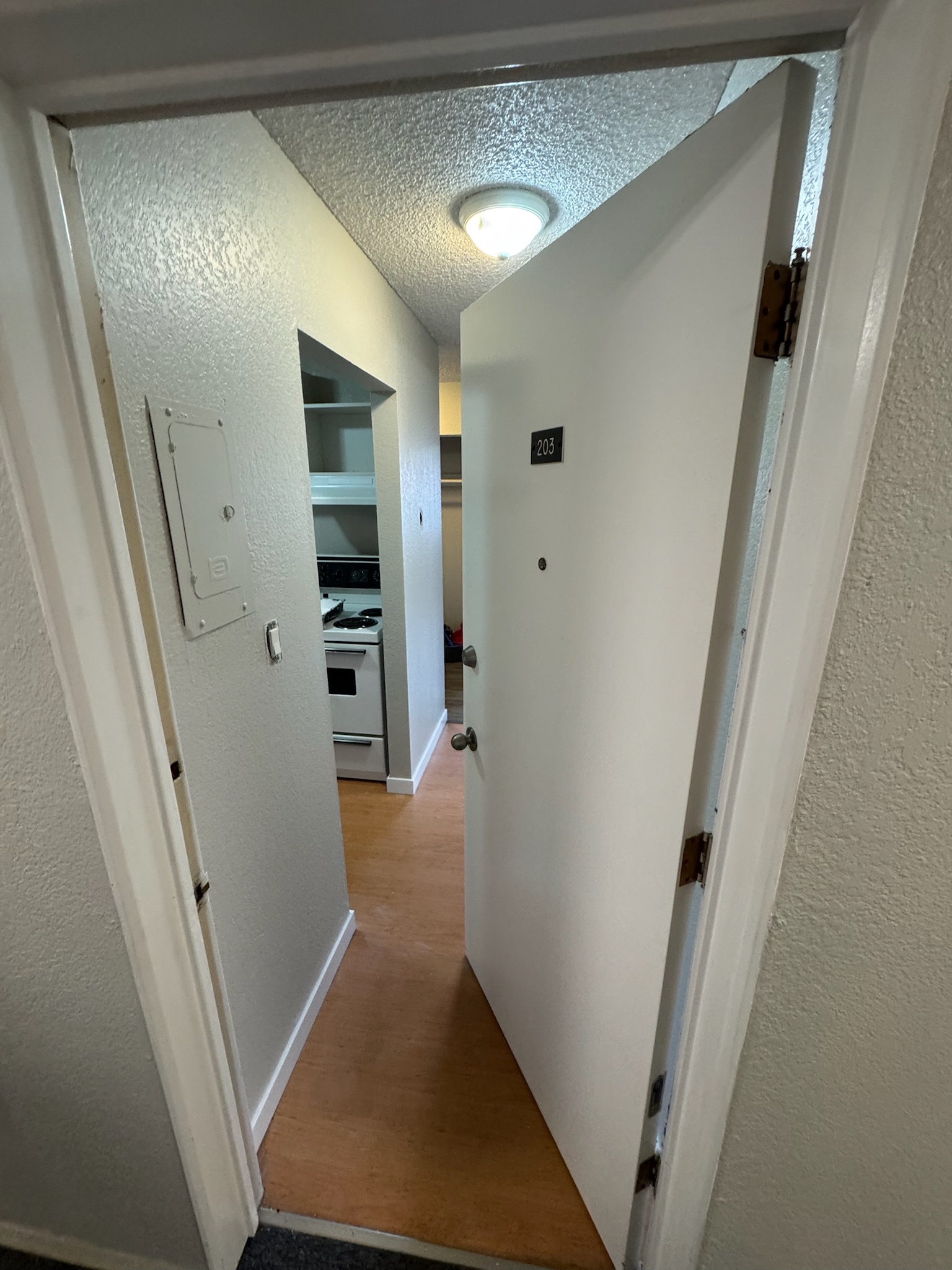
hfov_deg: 85.7
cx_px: 476
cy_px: 635
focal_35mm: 14
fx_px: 513
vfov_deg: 102.1
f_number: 2.2
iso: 250
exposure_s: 1/60
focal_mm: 2.22
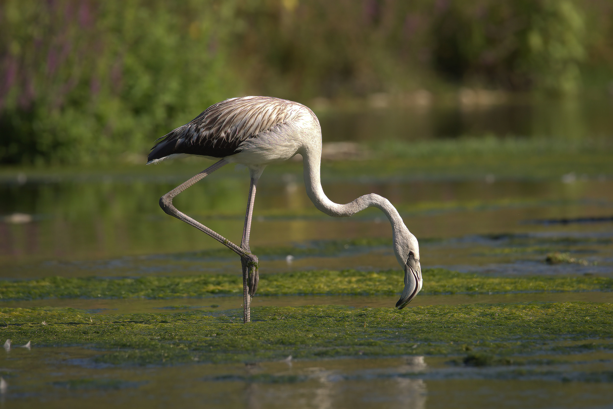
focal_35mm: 500
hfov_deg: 4.1
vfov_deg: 2.8
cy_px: 204
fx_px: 8516
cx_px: 306
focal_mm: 500
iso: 400
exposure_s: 1/1000
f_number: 8
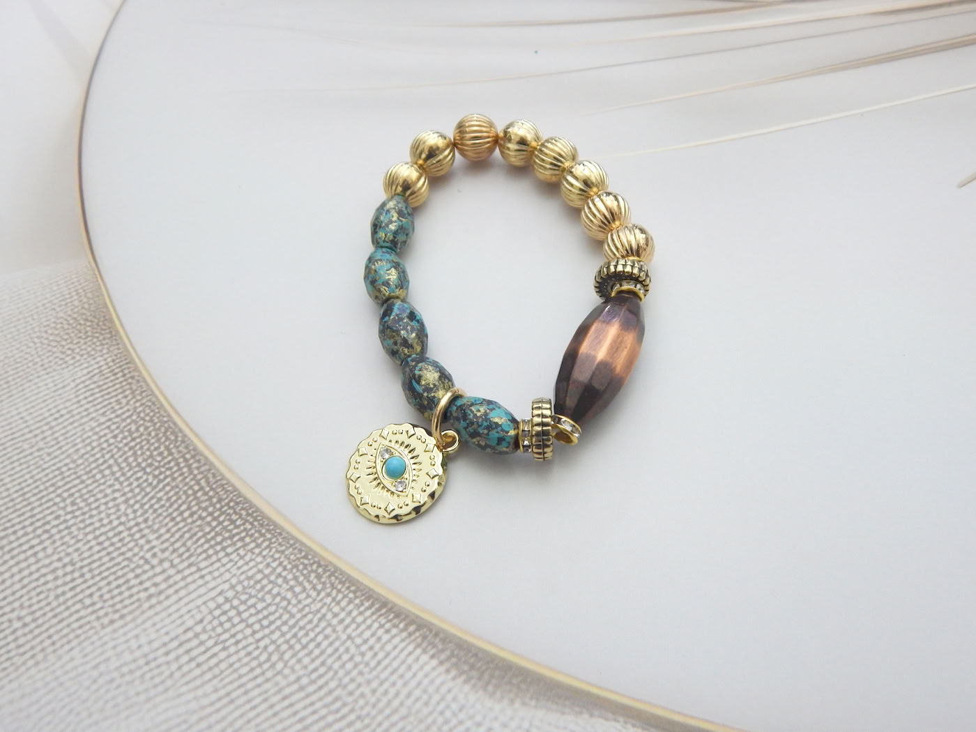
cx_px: 488
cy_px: 366
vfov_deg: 49.7
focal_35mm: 28
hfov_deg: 63.4
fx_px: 789
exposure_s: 1/30
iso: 360
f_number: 3.2
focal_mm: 5.1
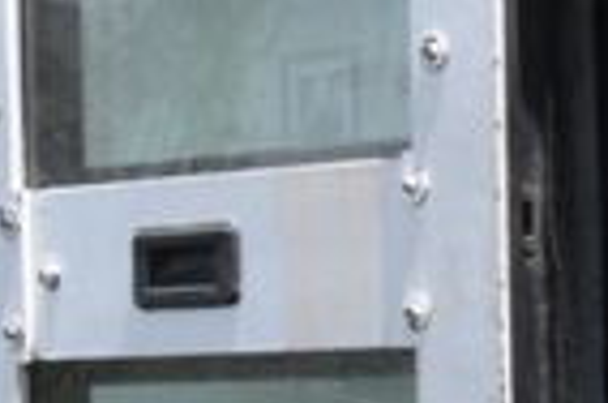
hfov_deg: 8.2
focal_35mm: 238
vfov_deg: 5.7
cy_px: 596
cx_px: -625
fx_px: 4011
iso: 200
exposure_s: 1/250
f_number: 8
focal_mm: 22
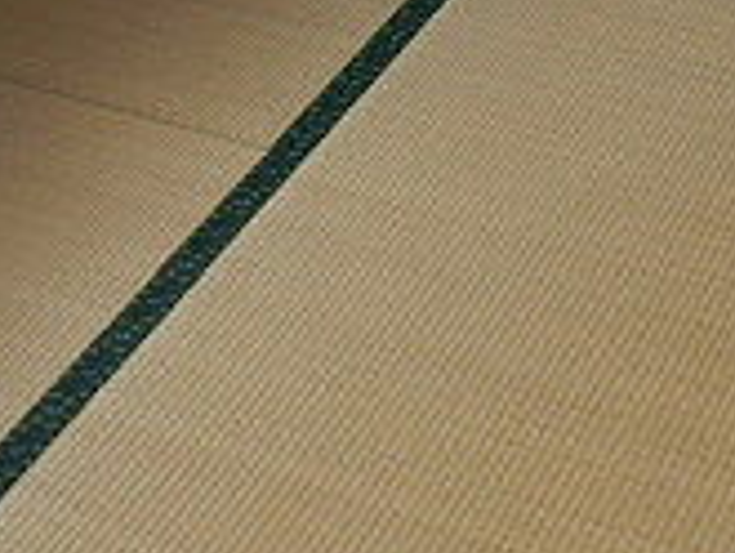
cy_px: -263
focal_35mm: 93
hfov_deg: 20.8
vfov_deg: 14.8
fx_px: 1976
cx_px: 619
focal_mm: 4.2
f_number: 3
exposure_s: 1/30
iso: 100
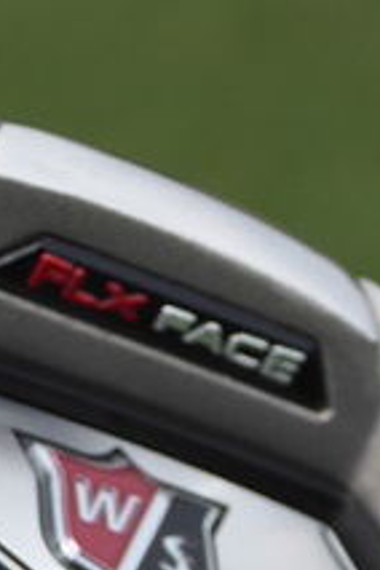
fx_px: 3657
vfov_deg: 8.9
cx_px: -241
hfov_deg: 5.9
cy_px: 567
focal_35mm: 231
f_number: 4.5
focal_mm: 12.5
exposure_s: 1/400
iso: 80
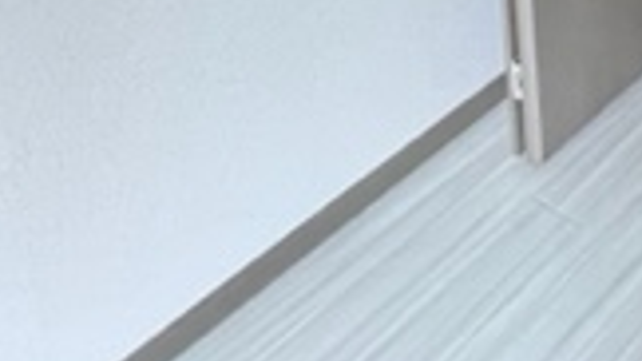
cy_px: -516
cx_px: 979
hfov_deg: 26.3
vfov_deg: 14.2
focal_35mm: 56
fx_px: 953
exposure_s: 1/60
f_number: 1.8
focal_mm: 1.57
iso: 400
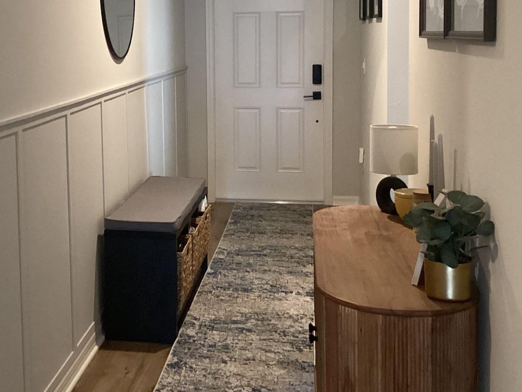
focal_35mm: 52
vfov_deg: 27.6
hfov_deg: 36.2
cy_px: 92
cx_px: 152
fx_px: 784
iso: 400
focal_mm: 3.3
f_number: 2.4
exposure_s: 1/40
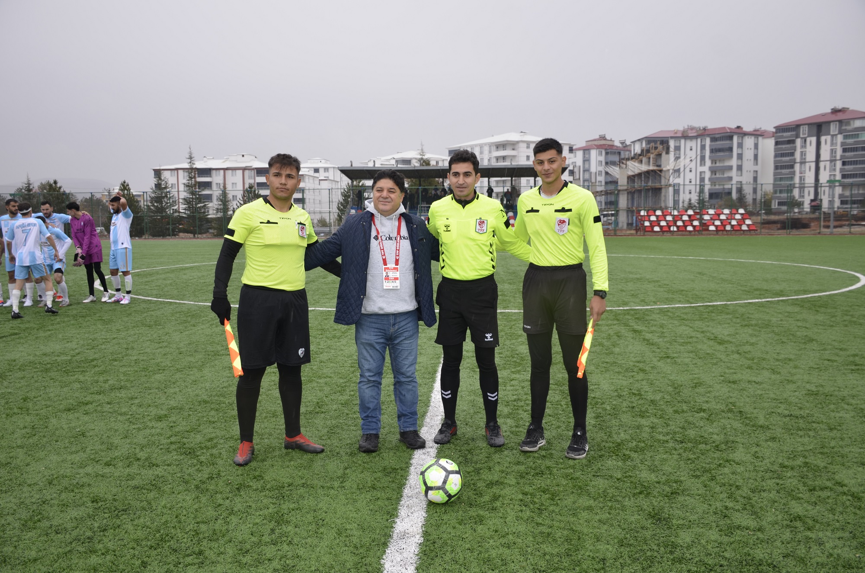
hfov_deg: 57.3
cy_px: 286
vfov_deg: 39.8
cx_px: 432
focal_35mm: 33
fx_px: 791
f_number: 4
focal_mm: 22
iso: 100
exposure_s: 1/250
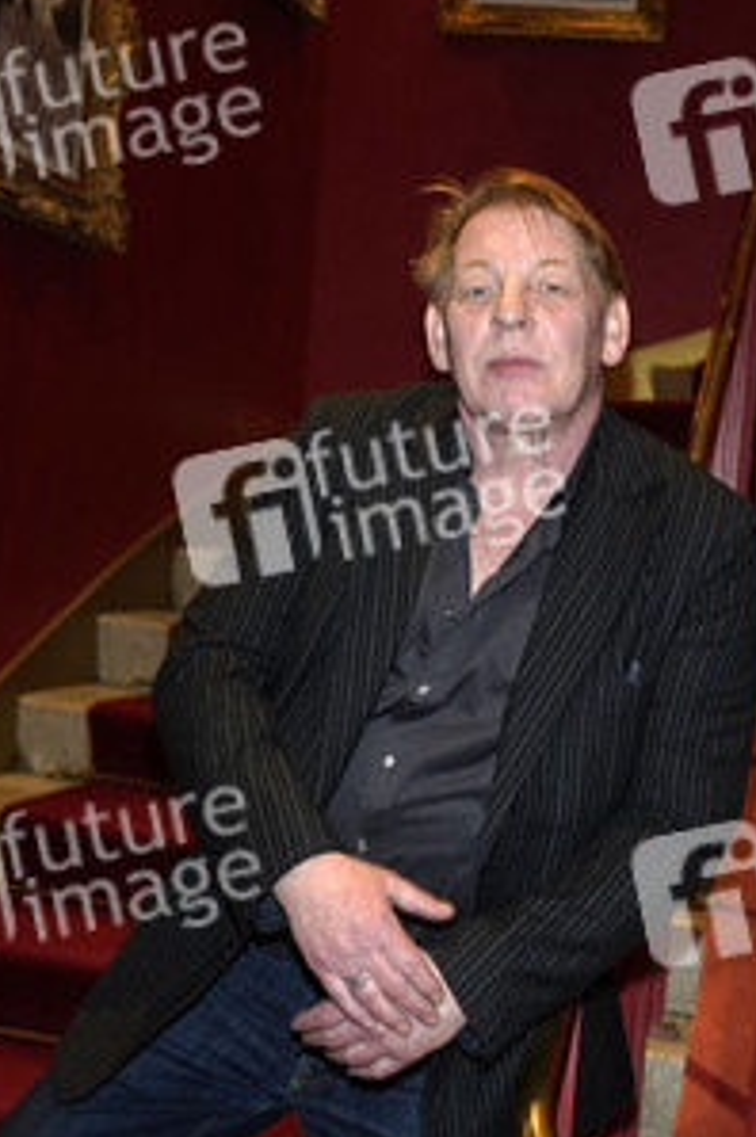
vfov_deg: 36.1
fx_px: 1736
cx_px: 481
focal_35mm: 55
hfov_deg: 24.5
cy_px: 687
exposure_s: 1/100
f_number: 5
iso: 1600
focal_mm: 41
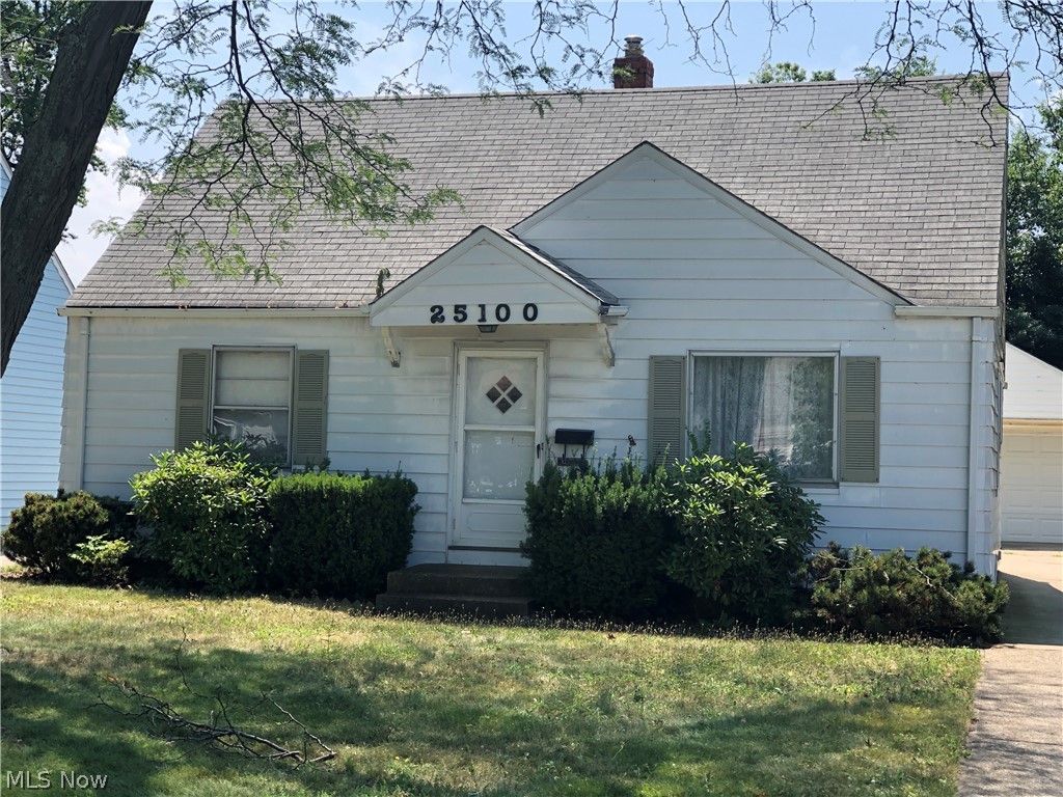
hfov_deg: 33.8
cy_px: 398
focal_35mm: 57
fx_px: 1750
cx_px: 532
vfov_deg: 25.7
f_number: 2.8
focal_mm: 6.6
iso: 20
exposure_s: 1/340
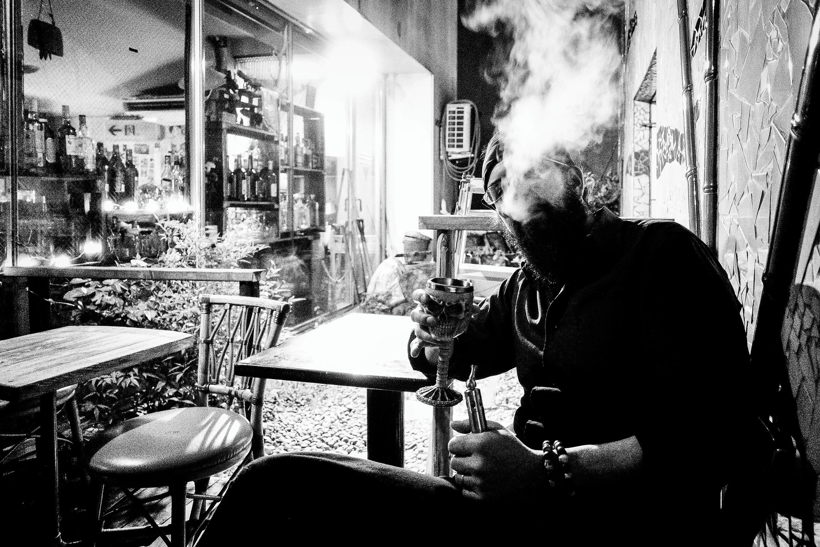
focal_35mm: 24
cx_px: 410
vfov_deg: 53.1
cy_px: 274
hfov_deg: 73.7
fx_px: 547
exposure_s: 1/50
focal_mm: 8.8
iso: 5000
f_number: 1.8
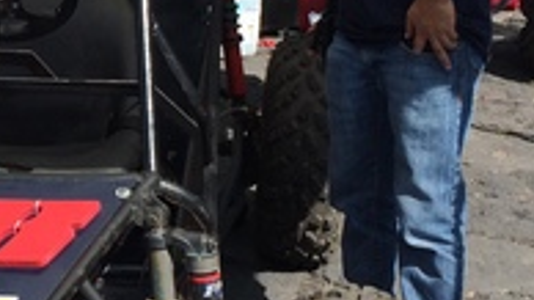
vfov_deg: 11.6
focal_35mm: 104
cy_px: 157
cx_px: -33
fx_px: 1472
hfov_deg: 19.8
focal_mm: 4.15
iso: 32
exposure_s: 1/1466
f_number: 2.2
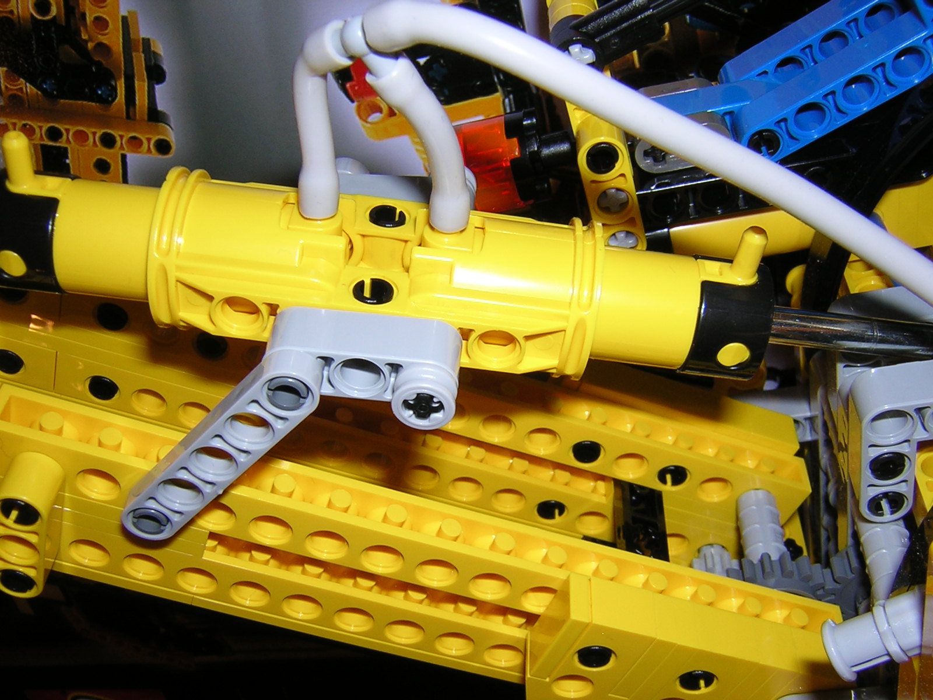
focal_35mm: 36
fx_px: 970
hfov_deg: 51.4
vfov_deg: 39.7
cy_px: 350
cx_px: 466
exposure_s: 1/60.1
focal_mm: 4.7
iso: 100
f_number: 5.2
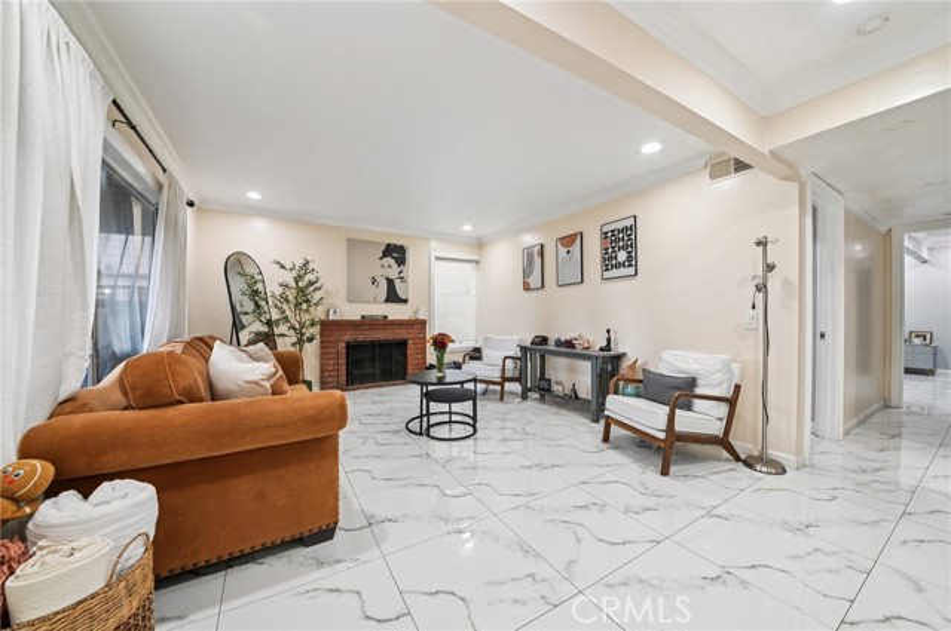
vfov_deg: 89.8
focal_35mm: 12
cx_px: 476
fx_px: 317
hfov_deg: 112.7
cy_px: 316
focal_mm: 12
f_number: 8
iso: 250
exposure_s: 1/8
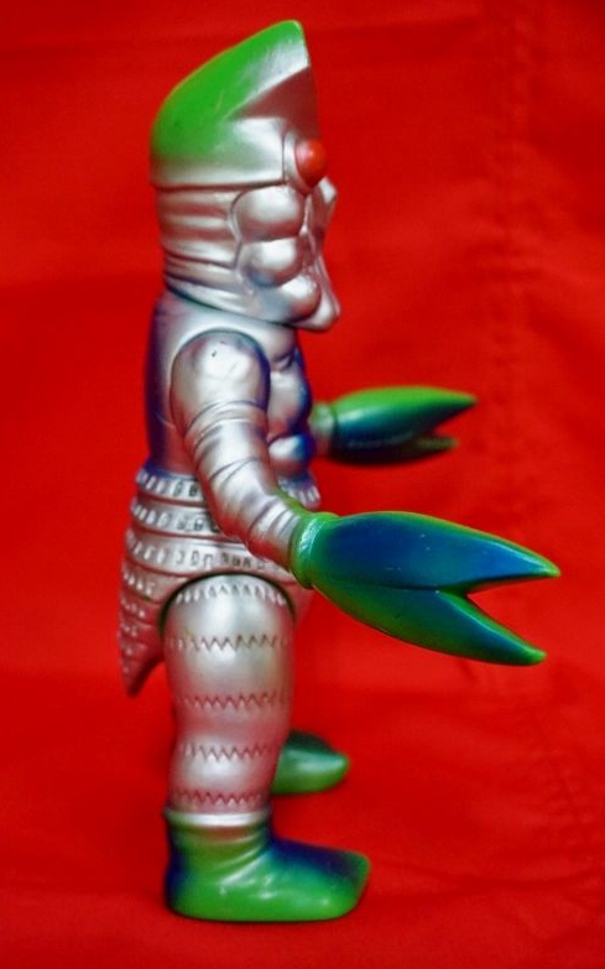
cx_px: 286
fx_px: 1320
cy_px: 490
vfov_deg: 40.3
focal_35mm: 50
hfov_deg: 25.8
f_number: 5
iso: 2000
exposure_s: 1/60
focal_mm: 32
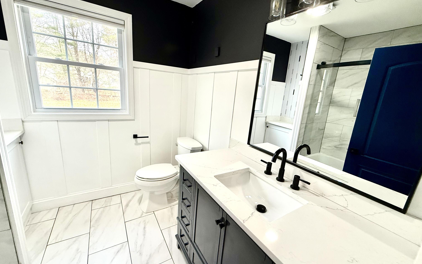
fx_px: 173
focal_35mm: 15
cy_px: 133
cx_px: 212
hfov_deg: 101.5
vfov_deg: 74.8
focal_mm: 2.22
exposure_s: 1/120
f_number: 2.2
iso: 200
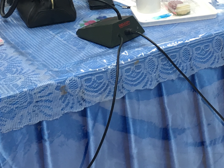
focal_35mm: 83
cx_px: 146
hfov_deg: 23.5
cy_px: -31
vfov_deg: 17.0
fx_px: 537
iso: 80
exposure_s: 1/33
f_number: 2.2
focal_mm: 4.15
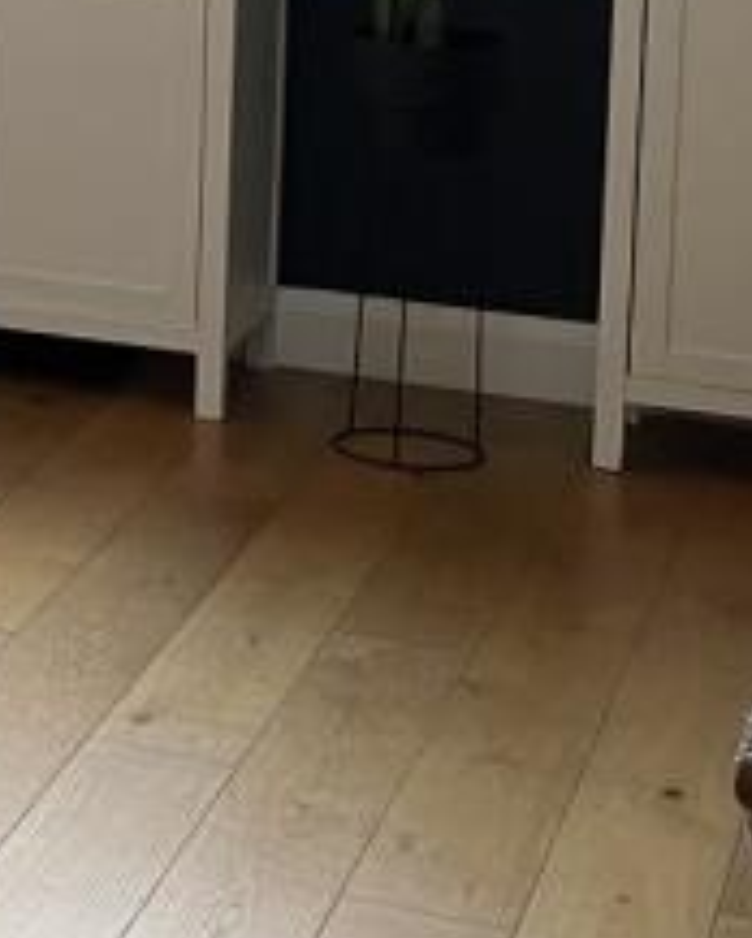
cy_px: -199
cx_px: -959
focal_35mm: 129
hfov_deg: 10.5
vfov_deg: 14.4
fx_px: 3584
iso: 80
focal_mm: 3.99
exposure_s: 1/82
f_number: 1.8
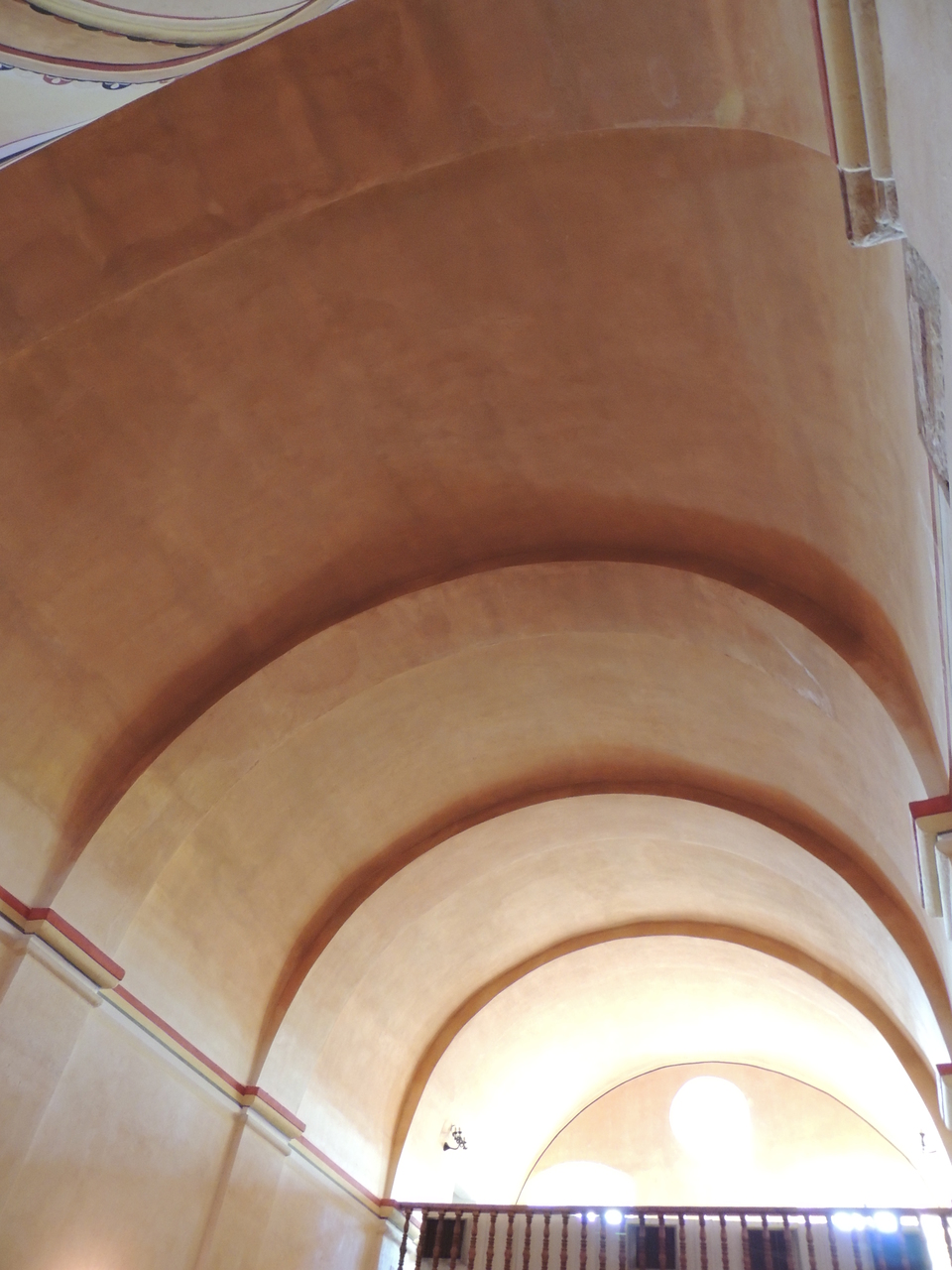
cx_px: 476
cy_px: 635
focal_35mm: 24
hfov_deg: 56.8
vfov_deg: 71.6
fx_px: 880
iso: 500
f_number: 3
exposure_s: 1/8
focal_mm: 4.3
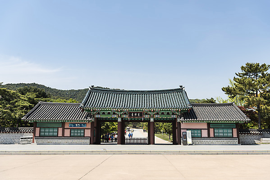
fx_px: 270
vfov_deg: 36.9
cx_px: 135
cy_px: 90
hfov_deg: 53.1
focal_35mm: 36
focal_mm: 36
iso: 100
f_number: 5.6
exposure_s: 1/640
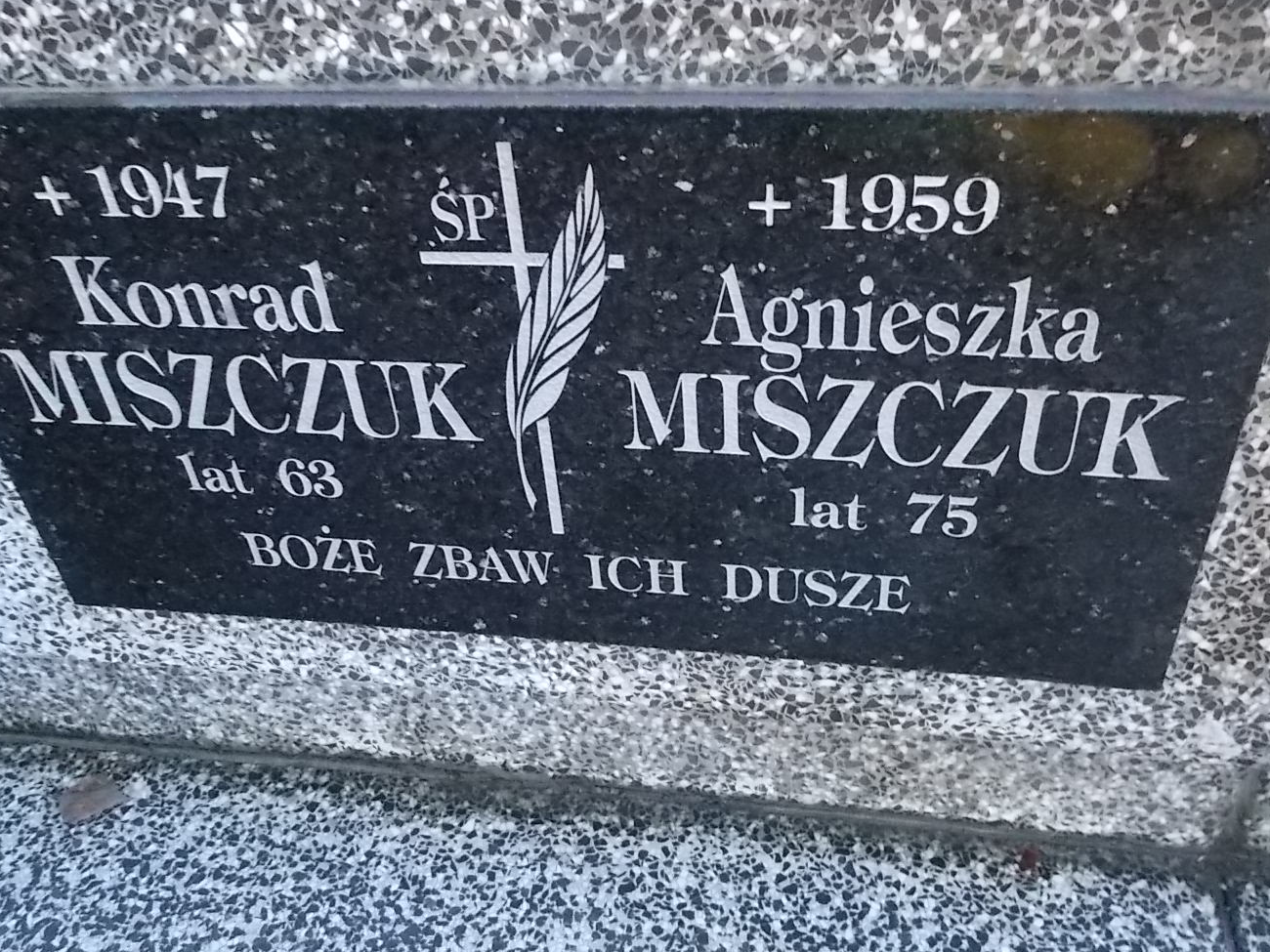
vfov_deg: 44.2
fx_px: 1174
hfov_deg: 56.8
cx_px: 648
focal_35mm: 32
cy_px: 468
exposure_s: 1/125
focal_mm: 4.6
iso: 400
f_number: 3.2
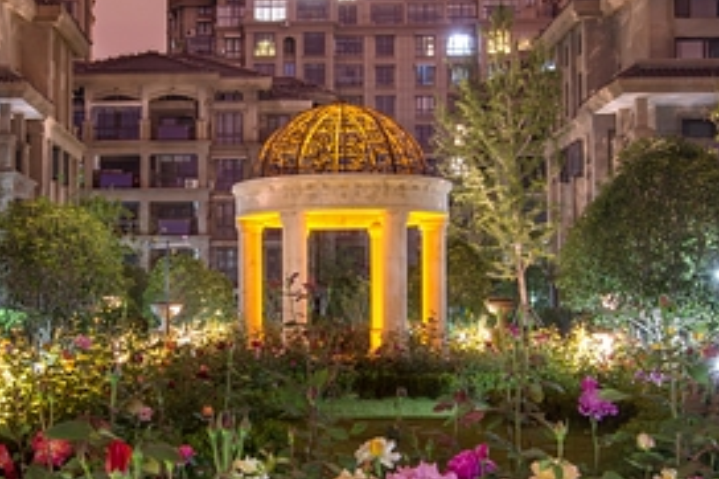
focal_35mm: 53
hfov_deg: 37.3
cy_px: 308
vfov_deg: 25.4
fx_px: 1058
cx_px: 275
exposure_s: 30
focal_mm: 18
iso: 100
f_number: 8
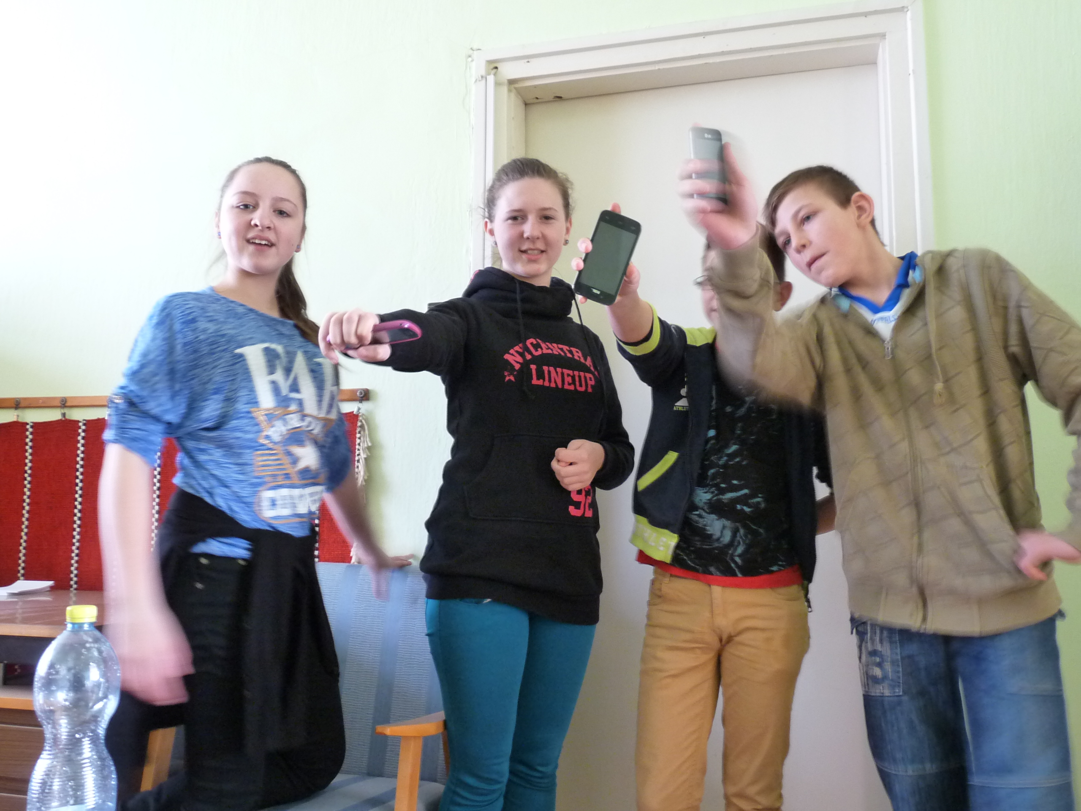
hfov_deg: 61.7
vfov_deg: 48.2
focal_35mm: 29
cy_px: 406
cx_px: 540
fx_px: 906
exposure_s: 1/8
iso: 400
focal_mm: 4.8
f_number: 2.8
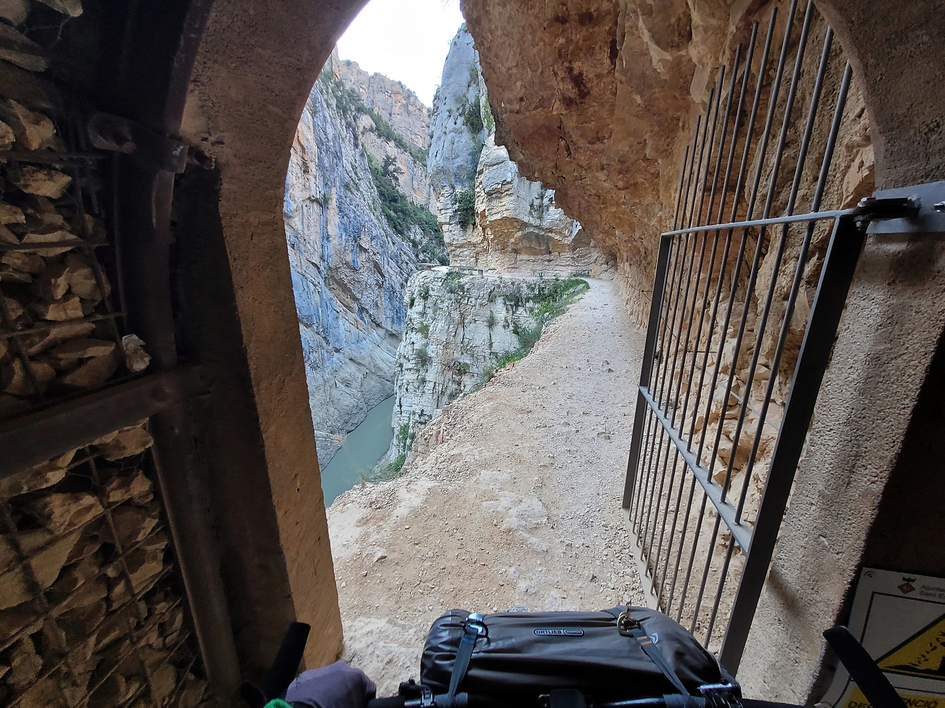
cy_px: 354
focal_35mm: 13
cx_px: 472
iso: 125
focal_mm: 1.74
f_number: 2.2
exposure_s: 1/50
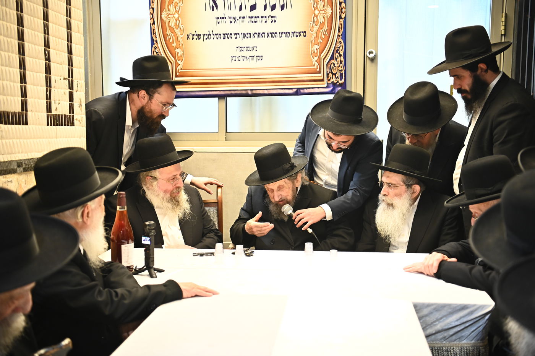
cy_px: 178
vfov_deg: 28.0
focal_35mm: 48
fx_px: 713
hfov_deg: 41.1
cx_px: 268
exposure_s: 1/200
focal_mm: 48
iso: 2000
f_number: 2.8
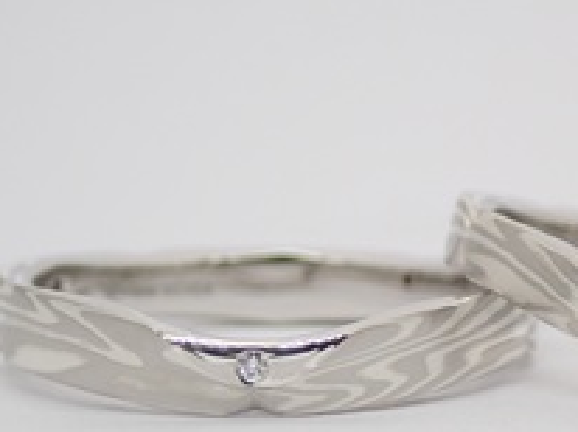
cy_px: 307
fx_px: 2802
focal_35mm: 168
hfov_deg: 11.7
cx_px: 446
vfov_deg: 8.8
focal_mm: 13.65
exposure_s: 1/100
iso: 200
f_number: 4.1
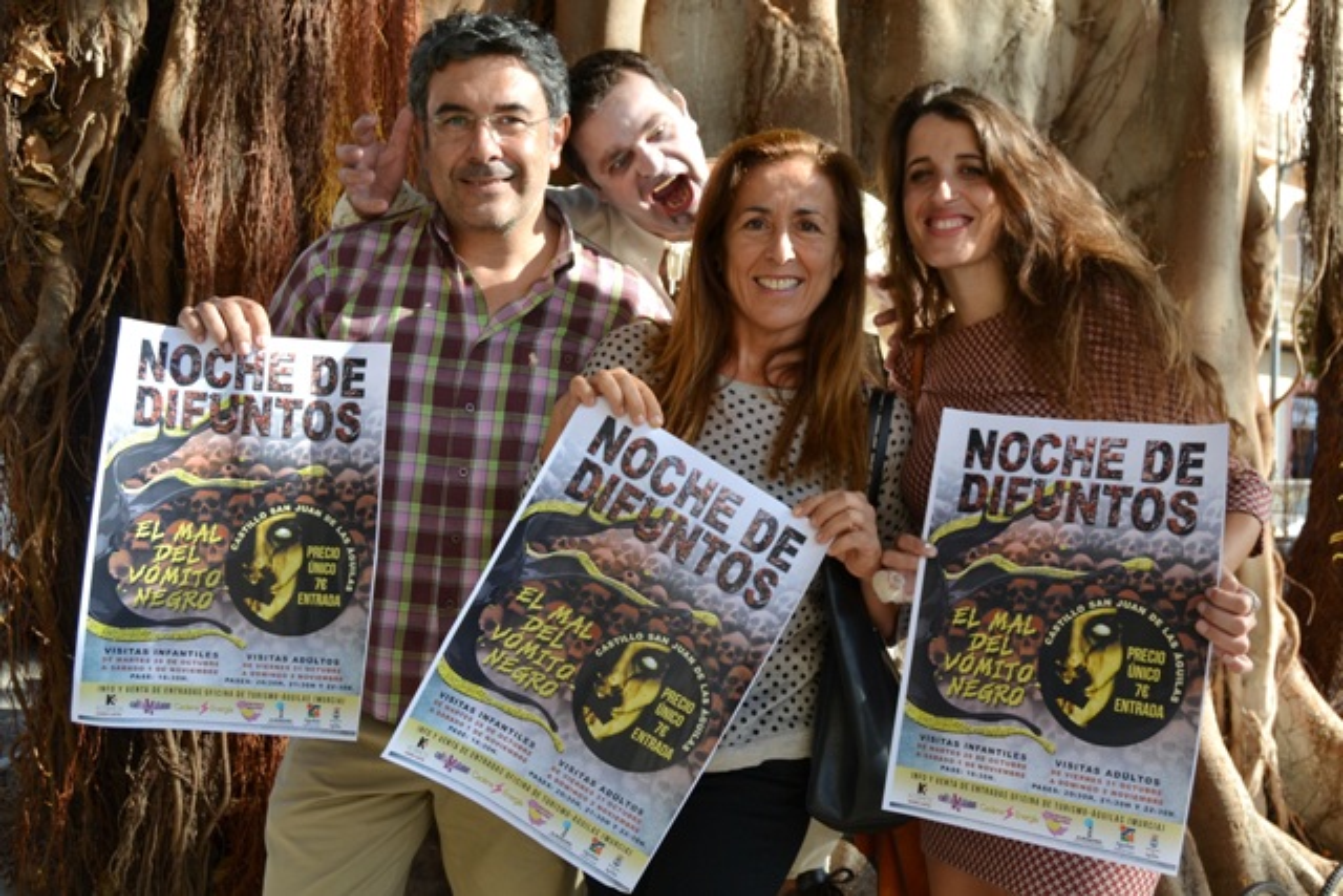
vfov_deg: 36.9
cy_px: 448
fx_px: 1343
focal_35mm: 36
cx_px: 672
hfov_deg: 53.1
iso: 180
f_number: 5.6
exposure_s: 1/125
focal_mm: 24
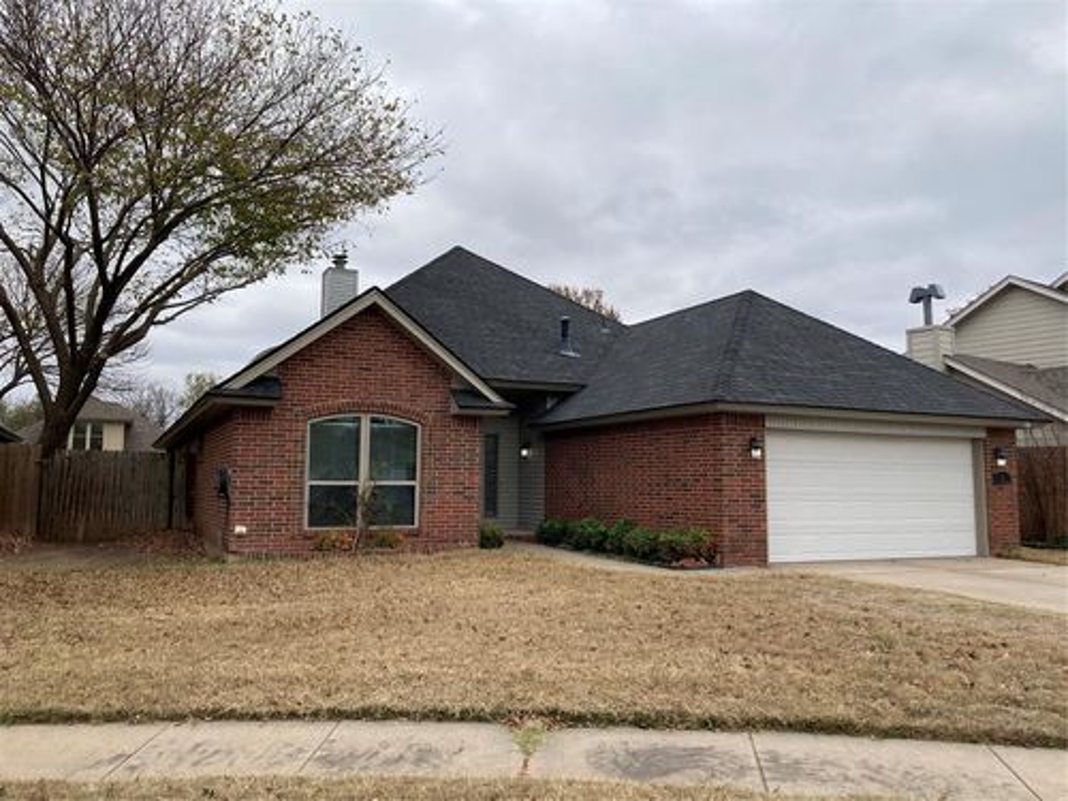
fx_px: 864
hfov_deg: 63.4
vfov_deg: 49.7
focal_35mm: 28
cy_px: 400
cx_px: 534
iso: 20
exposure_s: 1/738
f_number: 1.8
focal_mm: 3.99
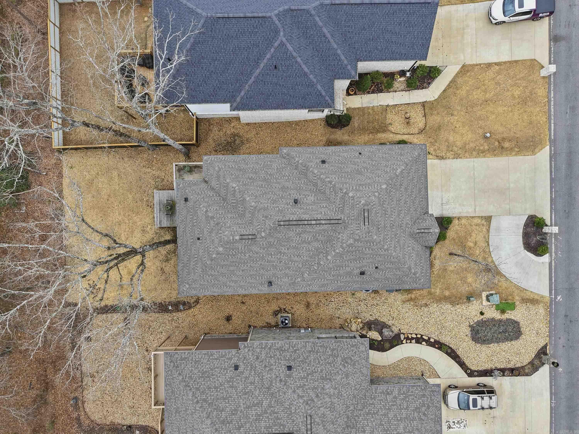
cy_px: 217
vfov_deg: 56.8
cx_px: 290
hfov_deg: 71.6
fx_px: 401
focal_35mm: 24
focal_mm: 8.7
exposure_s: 1/125
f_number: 1.8
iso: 110
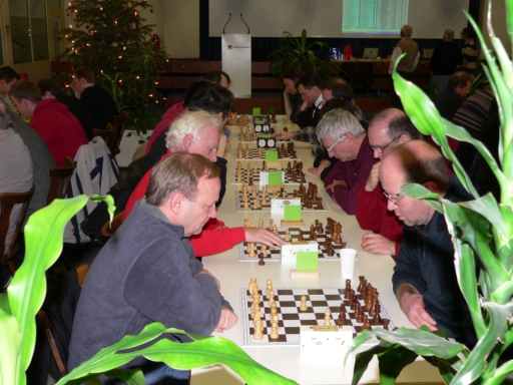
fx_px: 682
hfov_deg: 41.2
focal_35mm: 46
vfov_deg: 31.5
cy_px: 192
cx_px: 256
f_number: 2.8
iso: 100
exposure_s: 1/60
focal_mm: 7.6
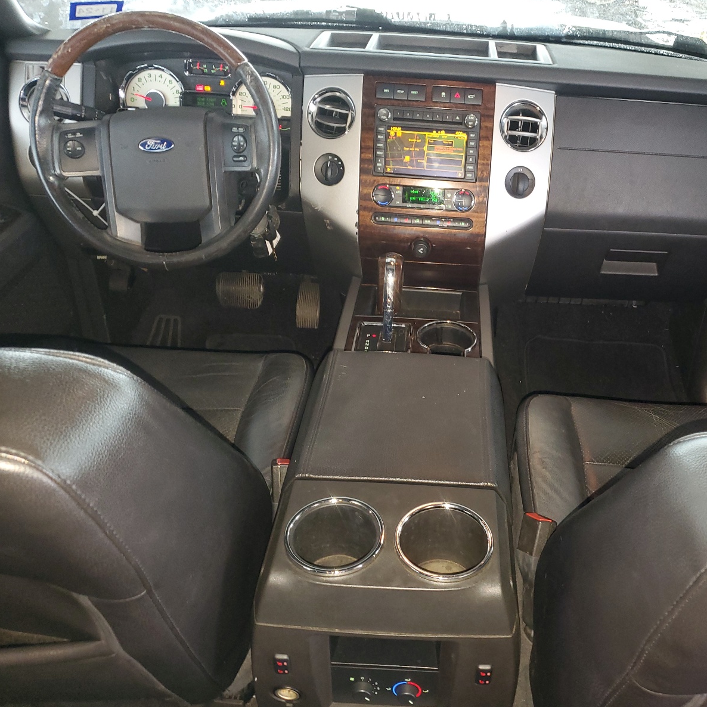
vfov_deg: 52.5
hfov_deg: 51.9
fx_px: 716
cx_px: 451
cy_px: 355
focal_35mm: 31
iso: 134
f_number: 1.5
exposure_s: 1/13
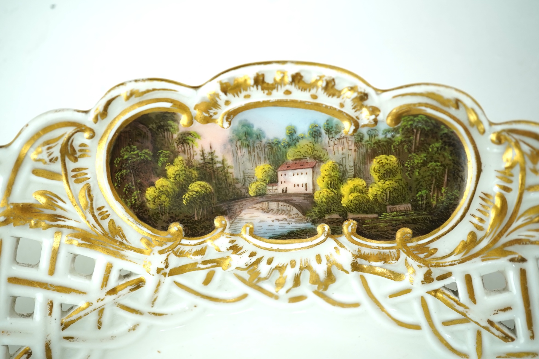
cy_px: 180
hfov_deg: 43.6
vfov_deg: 29.9
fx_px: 674
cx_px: 270
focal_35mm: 45
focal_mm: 30
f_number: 6.3
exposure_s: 1/60
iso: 320
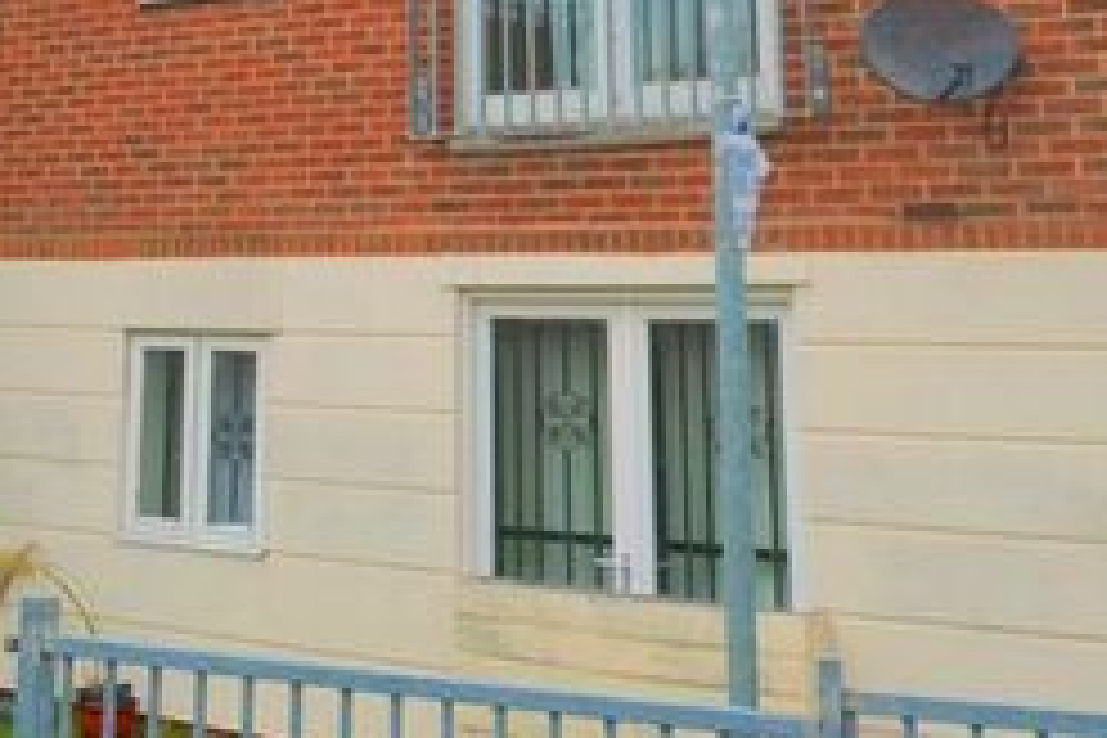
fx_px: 1704
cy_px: -112
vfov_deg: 22.7
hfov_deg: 34.2
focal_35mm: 55
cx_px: 130
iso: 280
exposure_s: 1/125
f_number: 5.6
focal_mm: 13
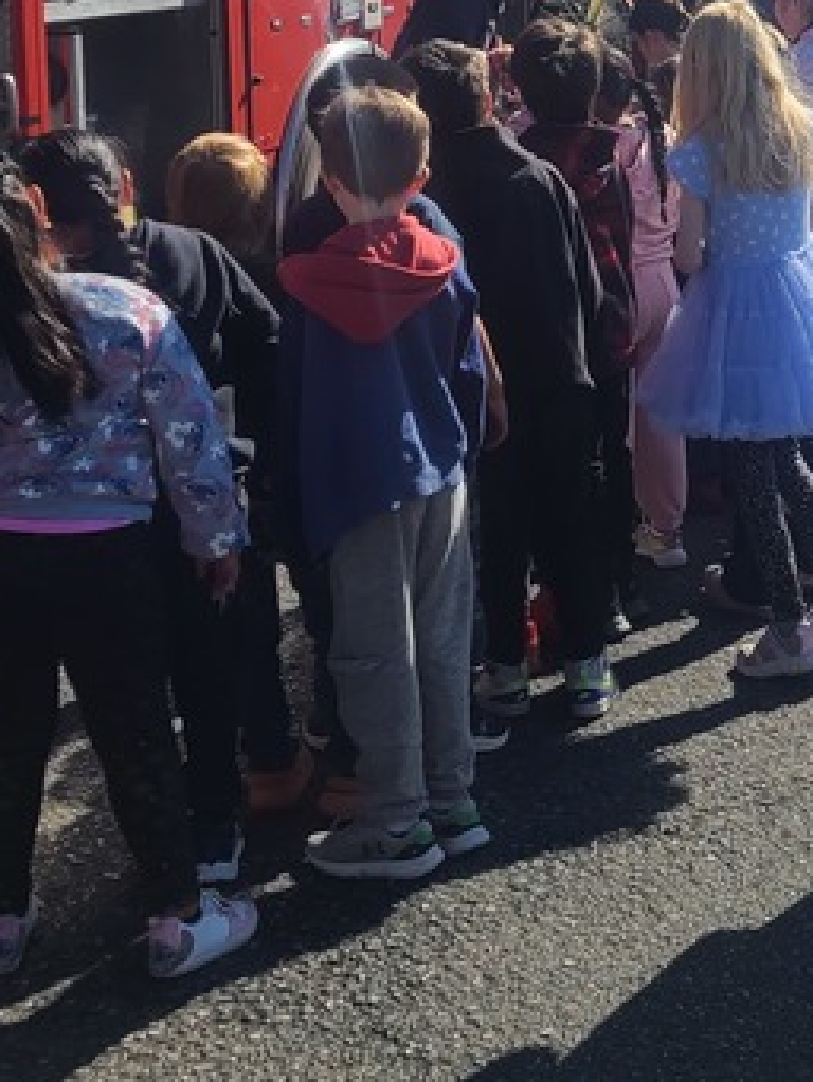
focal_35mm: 75
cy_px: 168
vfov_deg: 25.4
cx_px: 835
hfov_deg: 19.0
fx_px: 2347
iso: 16
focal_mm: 7
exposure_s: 1/1002
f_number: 1.8
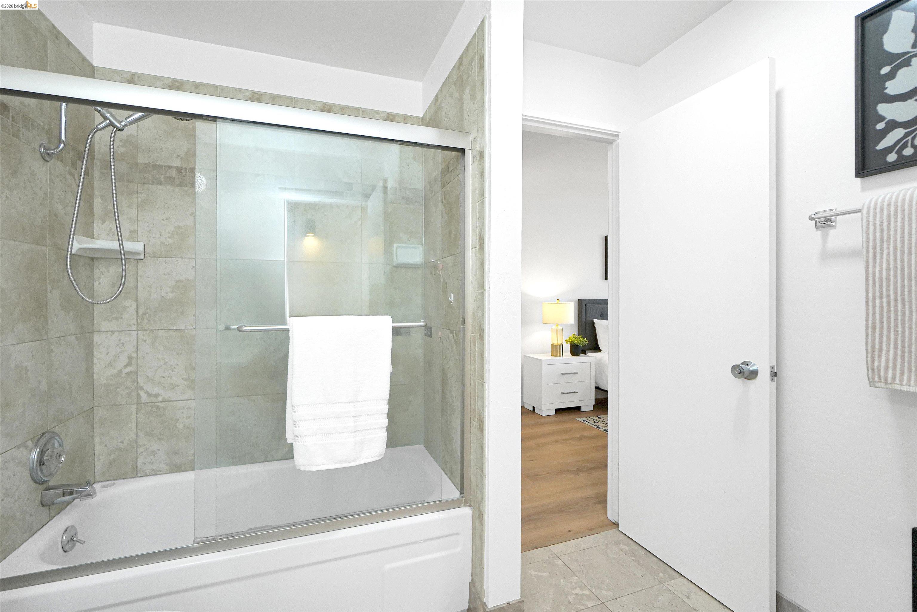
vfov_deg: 77.3
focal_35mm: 15
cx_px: 458
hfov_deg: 100.4
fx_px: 382
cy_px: 306
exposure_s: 1/100
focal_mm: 10
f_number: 4
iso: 640
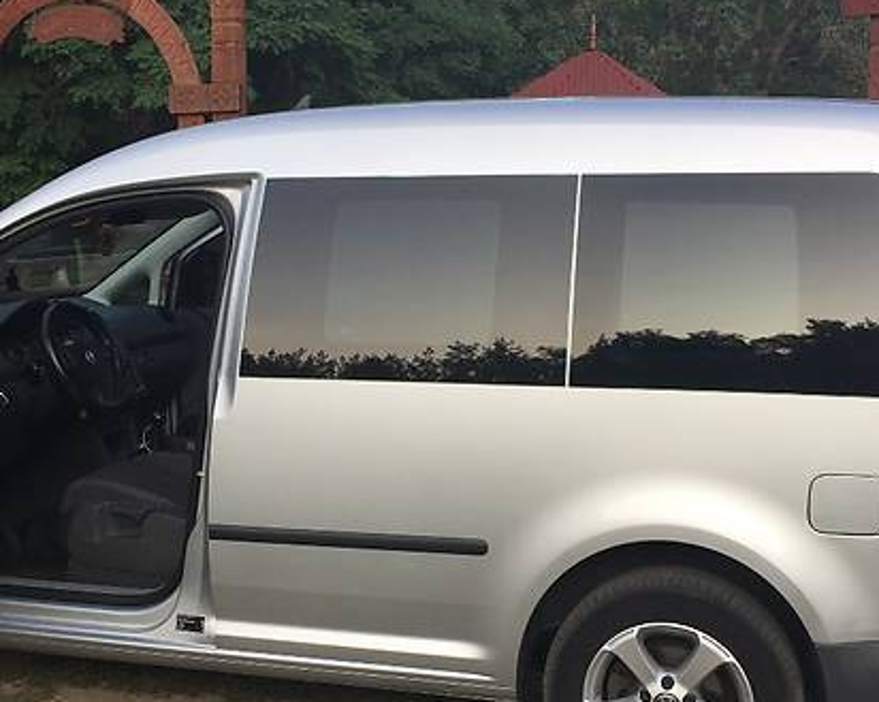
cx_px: 375
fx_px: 1430
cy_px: 390
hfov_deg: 34.1
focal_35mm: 55
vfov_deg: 27.6
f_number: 2.2
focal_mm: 4.2
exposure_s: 1/260
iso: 32
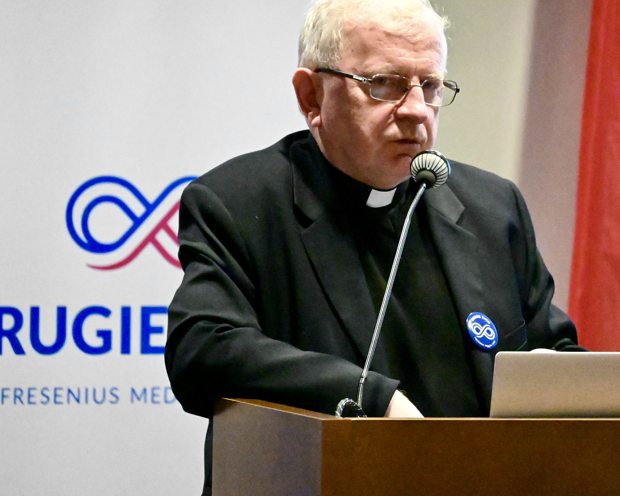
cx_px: 385
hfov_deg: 4.0
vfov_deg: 3.2
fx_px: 8844
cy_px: 180
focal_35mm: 482
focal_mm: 220
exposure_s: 1/320
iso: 25600
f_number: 6
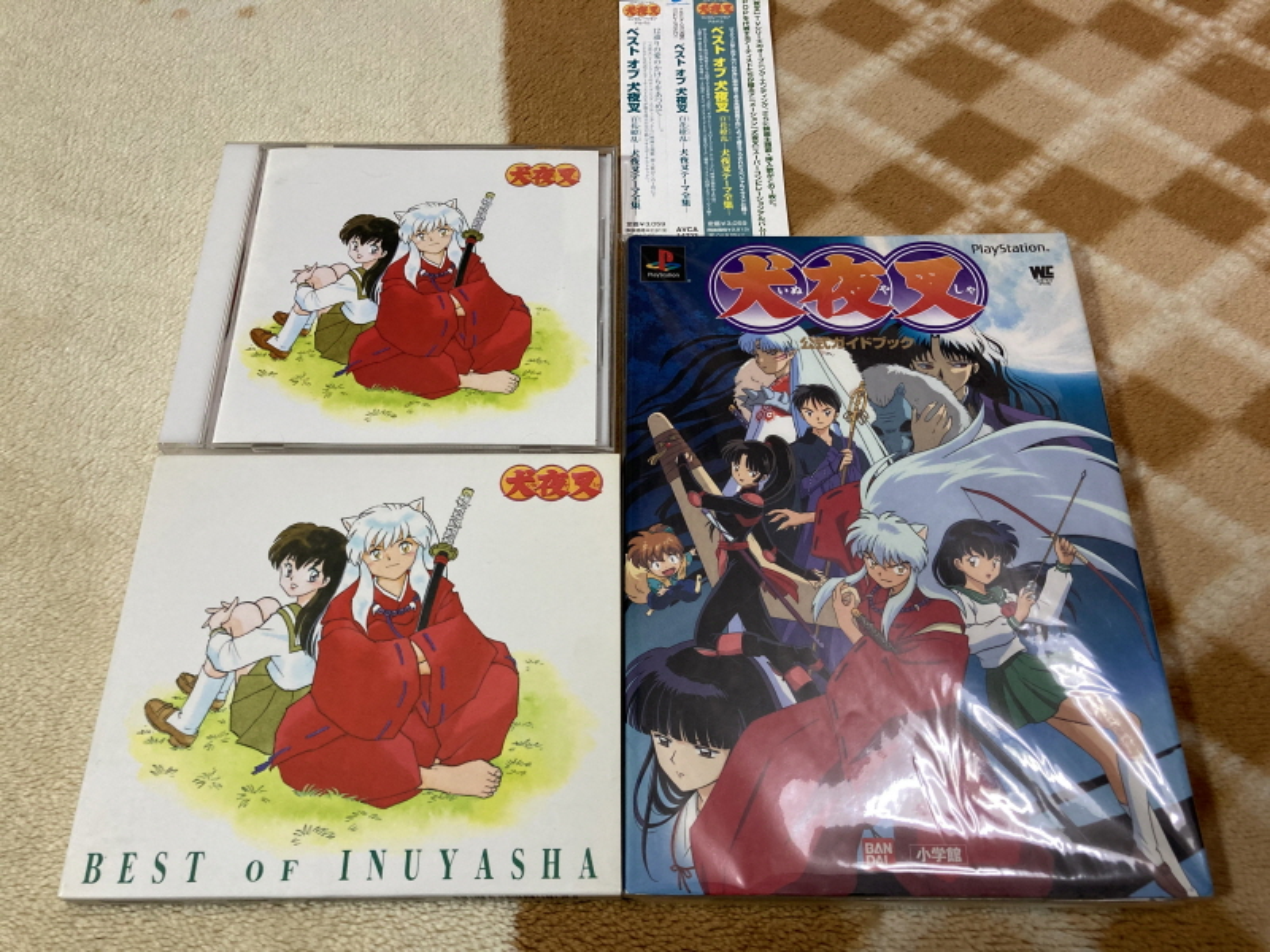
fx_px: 1027
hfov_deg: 63.4
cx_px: 635
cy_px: 476
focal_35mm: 28
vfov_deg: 49.7
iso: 160
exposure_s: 1/60
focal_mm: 3.99
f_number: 1.8
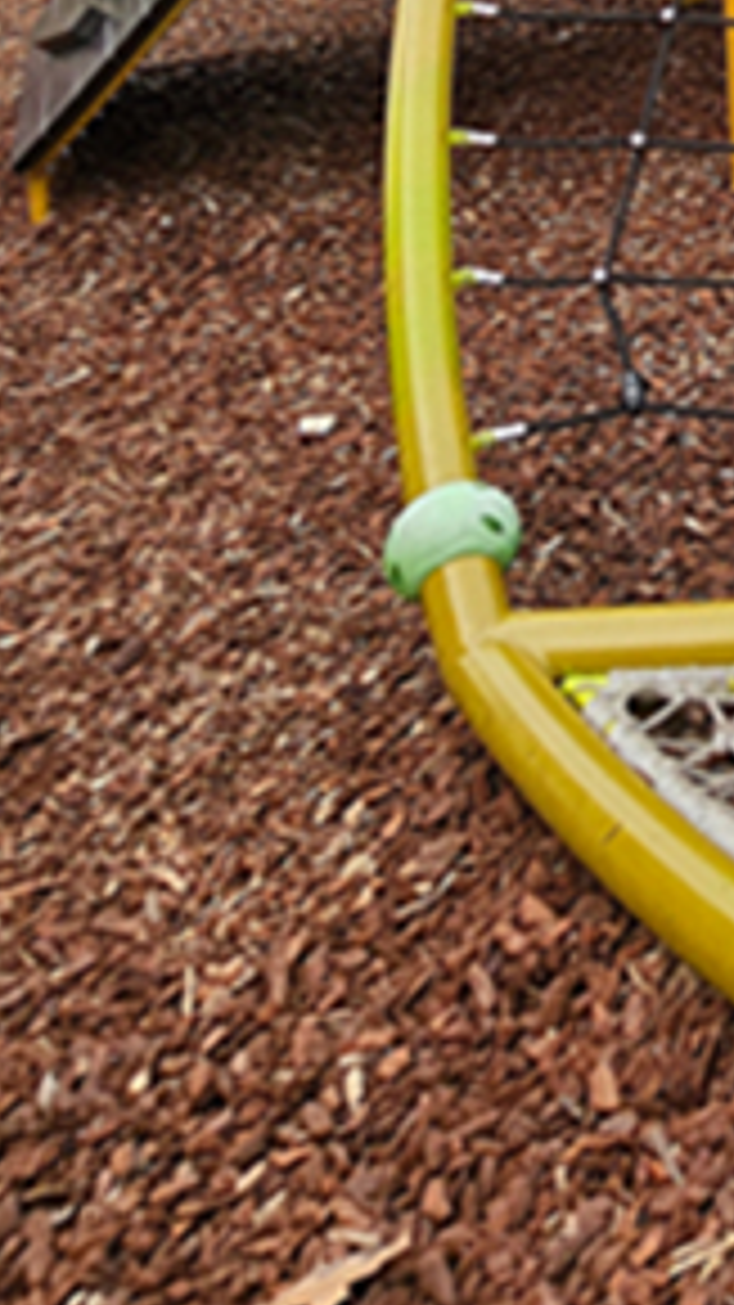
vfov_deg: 32.5
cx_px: 1234
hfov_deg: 19.4
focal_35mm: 50
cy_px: -338
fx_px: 1731
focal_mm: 2.2
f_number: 2.2
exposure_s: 1/788
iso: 50
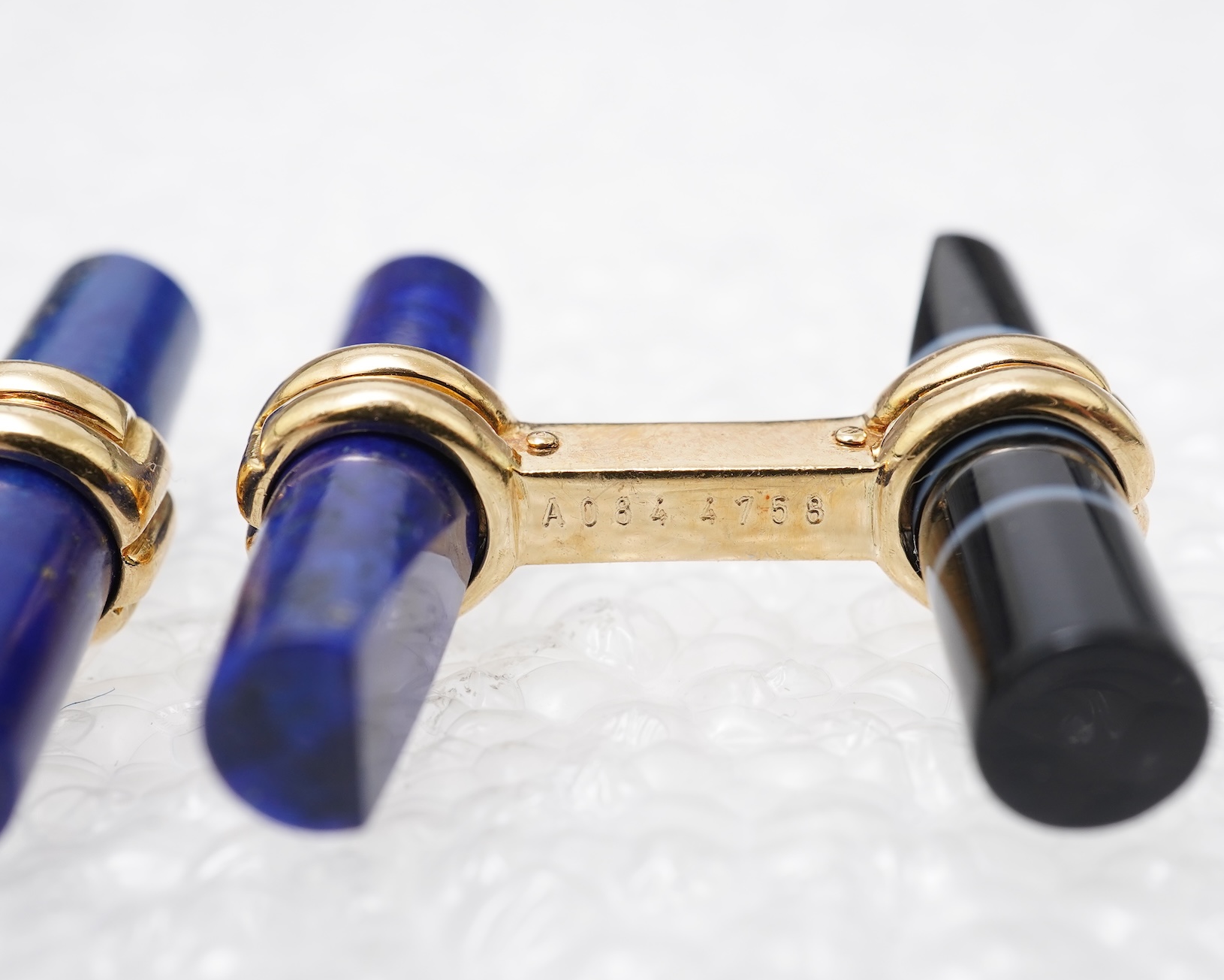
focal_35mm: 51
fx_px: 1848
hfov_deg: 36.6
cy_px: 492
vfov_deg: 29.7
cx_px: 655
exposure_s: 1/125
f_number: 18
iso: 500
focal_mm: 30
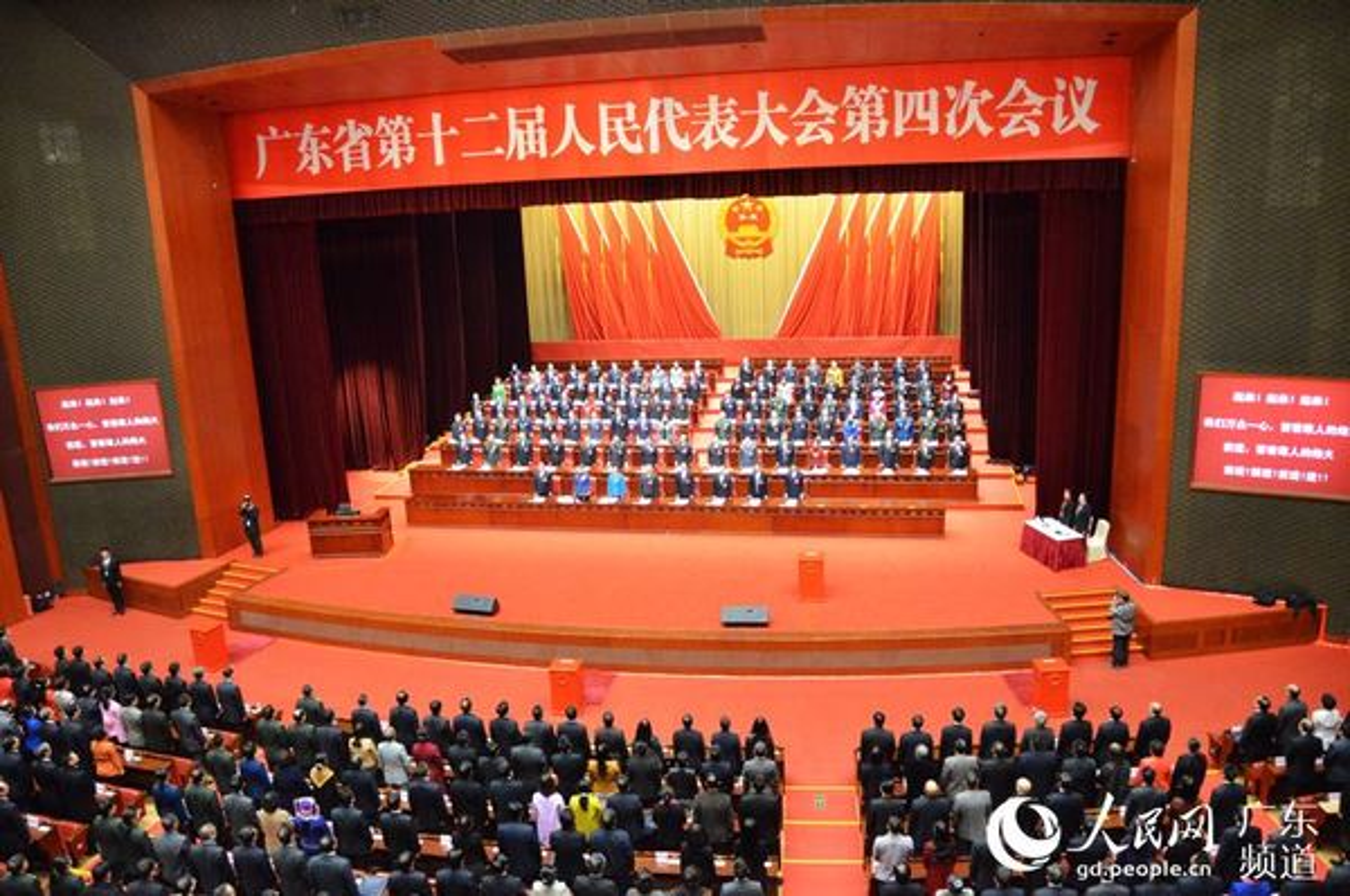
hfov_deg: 67.5
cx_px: 675
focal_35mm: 27
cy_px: 448
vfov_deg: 47.8
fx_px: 1011
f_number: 4
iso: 4000
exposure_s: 1/60
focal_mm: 18
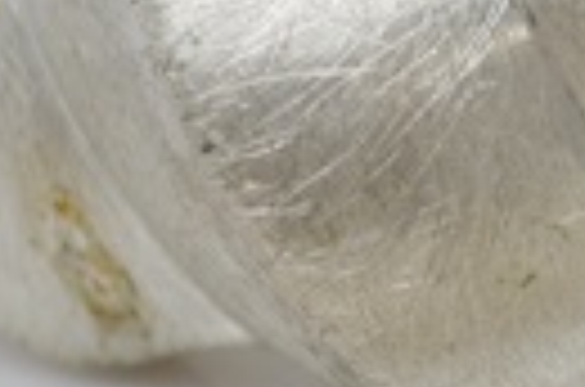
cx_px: 832
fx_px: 4280
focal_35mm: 264
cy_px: 63
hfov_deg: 7.7
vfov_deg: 5.2
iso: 360
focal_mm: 38
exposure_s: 1/125
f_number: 5.6
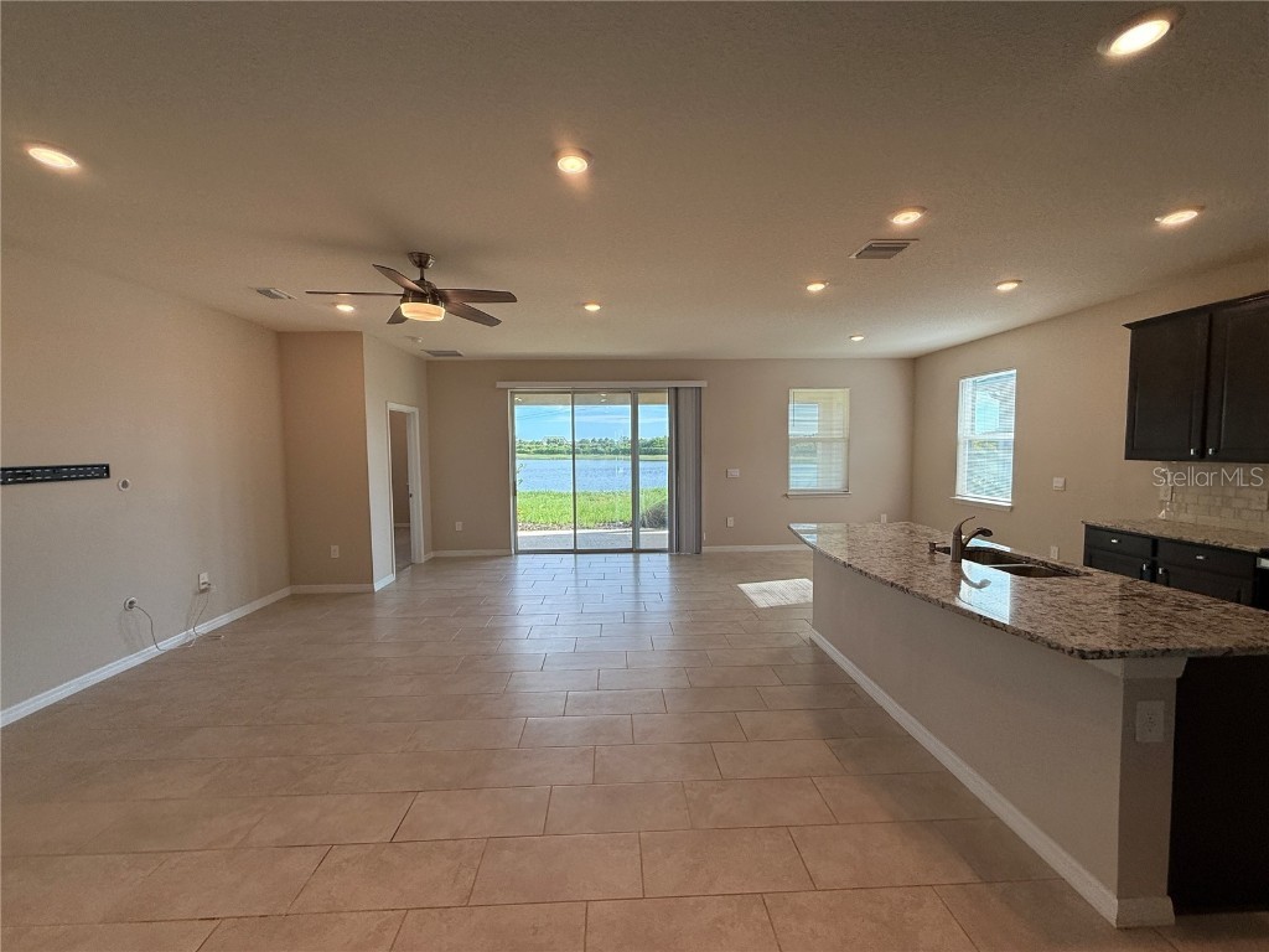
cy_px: 476
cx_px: 634
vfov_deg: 85.7
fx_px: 513
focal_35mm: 14
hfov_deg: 102.1
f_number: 2.2
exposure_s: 1/197
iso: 64
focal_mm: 2.22
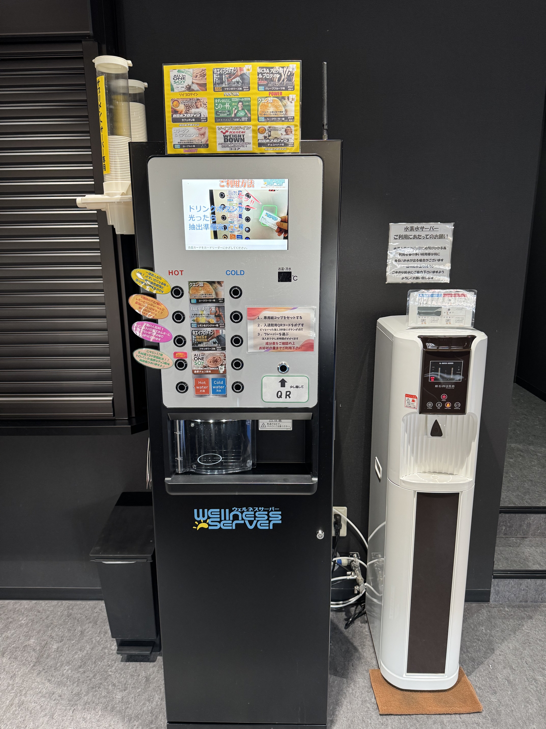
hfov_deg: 56.8
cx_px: 273
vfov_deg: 71.6
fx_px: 505
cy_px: 364
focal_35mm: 24
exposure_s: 1/50
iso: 160
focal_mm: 6.8
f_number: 1.8
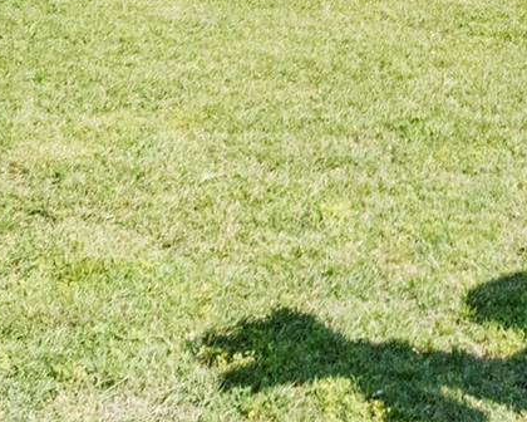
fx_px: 1357
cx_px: 548
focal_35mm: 87
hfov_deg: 21.1
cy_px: -228
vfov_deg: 16.0
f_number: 5.6
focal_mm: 13
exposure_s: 1/6400
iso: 1600
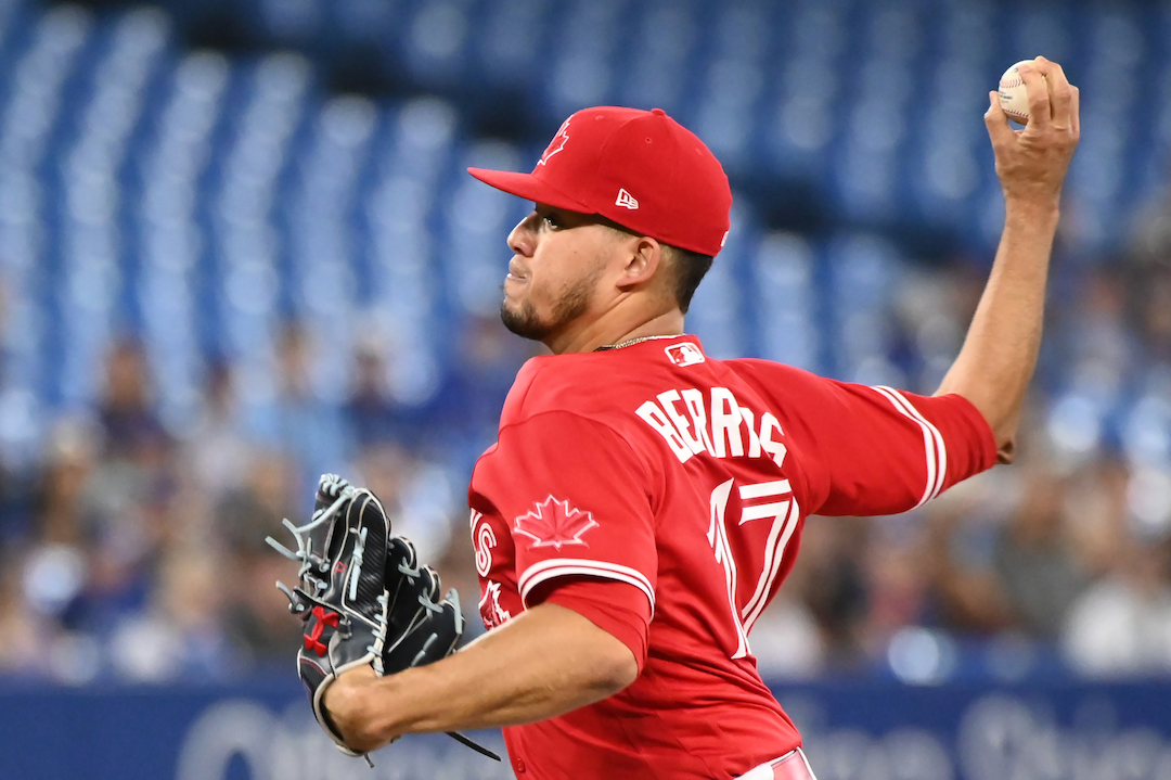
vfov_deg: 3.9
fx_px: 11379
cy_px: 390
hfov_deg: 5.9
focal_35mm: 350
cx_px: 586
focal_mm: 350
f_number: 4
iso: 6400
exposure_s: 1/2000
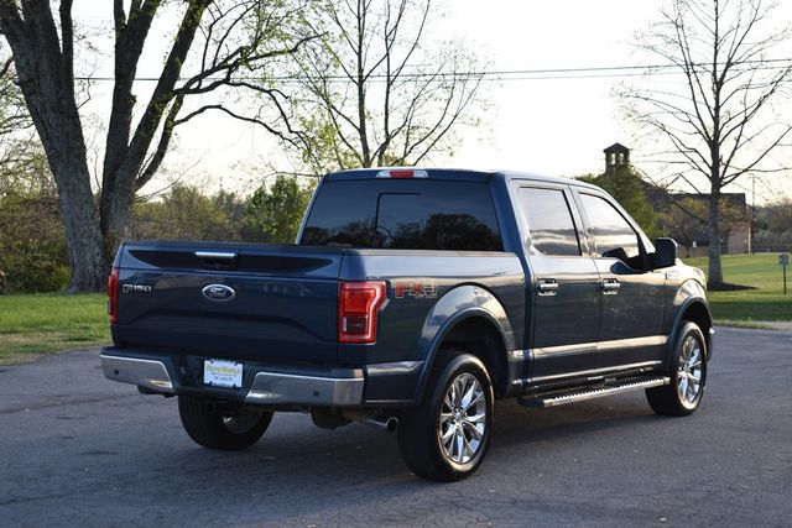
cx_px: 396
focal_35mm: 63
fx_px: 1386
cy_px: 264
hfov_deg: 31.9
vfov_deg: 21.6
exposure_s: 1/250
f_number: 5.6
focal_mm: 42
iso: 280
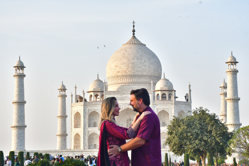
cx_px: 124
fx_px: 685
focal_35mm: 99
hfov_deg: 20.6
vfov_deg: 13.8
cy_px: 83
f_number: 8
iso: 320
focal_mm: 66
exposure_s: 1/160
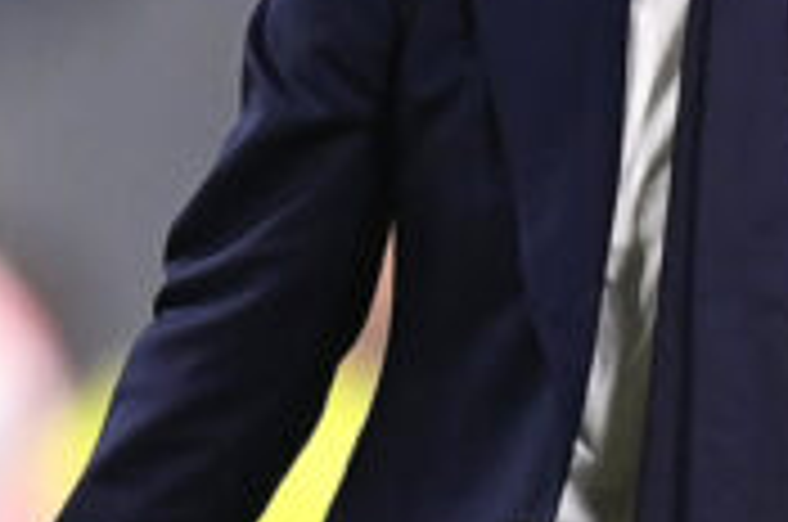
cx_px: 711
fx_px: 32052
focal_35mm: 1467
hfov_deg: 1.4
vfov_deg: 0.9
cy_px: 209
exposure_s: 1/1000
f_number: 2.8
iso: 1600
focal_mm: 400
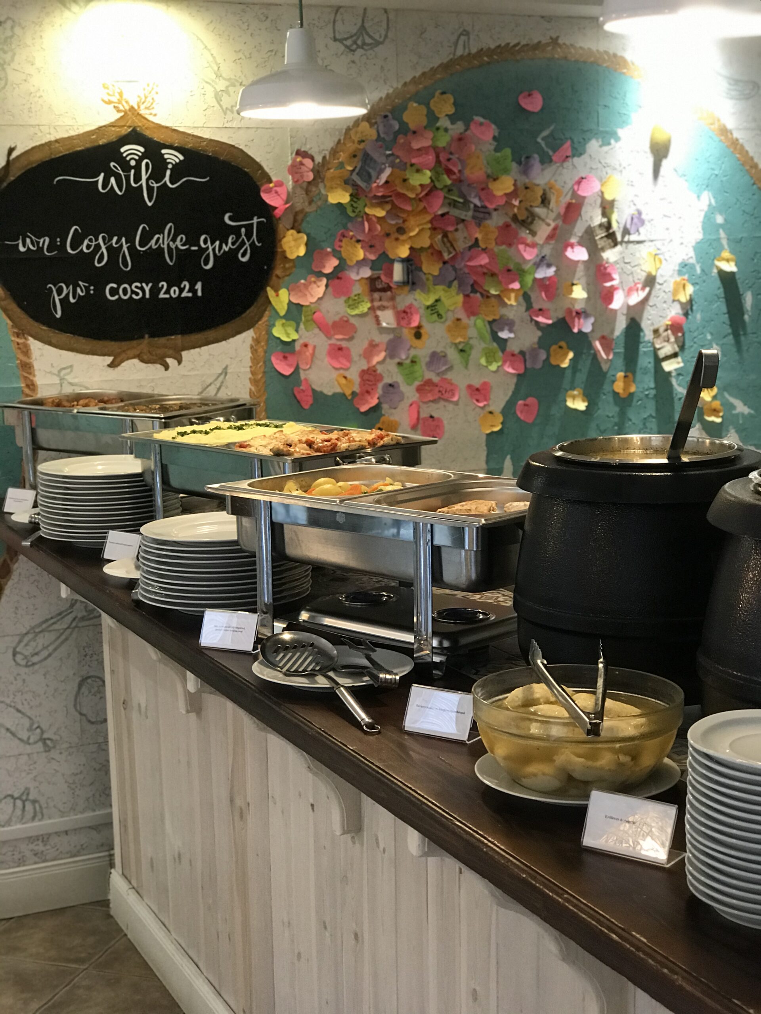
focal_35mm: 57
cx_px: 380
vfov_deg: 33.8
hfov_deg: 25.7
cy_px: 507
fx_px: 1671
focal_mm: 6.6
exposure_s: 1/50
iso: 320
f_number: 2.8
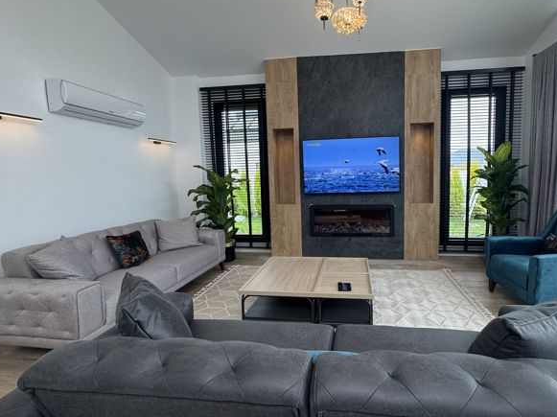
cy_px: 195
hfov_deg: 90.3
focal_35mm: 17
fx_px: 273
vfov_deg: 74.6
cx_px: 323
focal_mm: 2.22
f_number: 2.2
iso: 80
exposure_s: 1/100
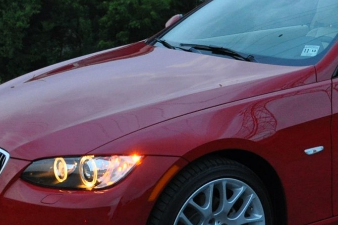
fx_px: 928
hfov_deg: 20.0
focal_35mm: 99
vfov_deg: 13.4
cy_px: -48
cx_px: 338
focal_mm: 18
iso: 800
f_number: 4
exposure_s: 1/60
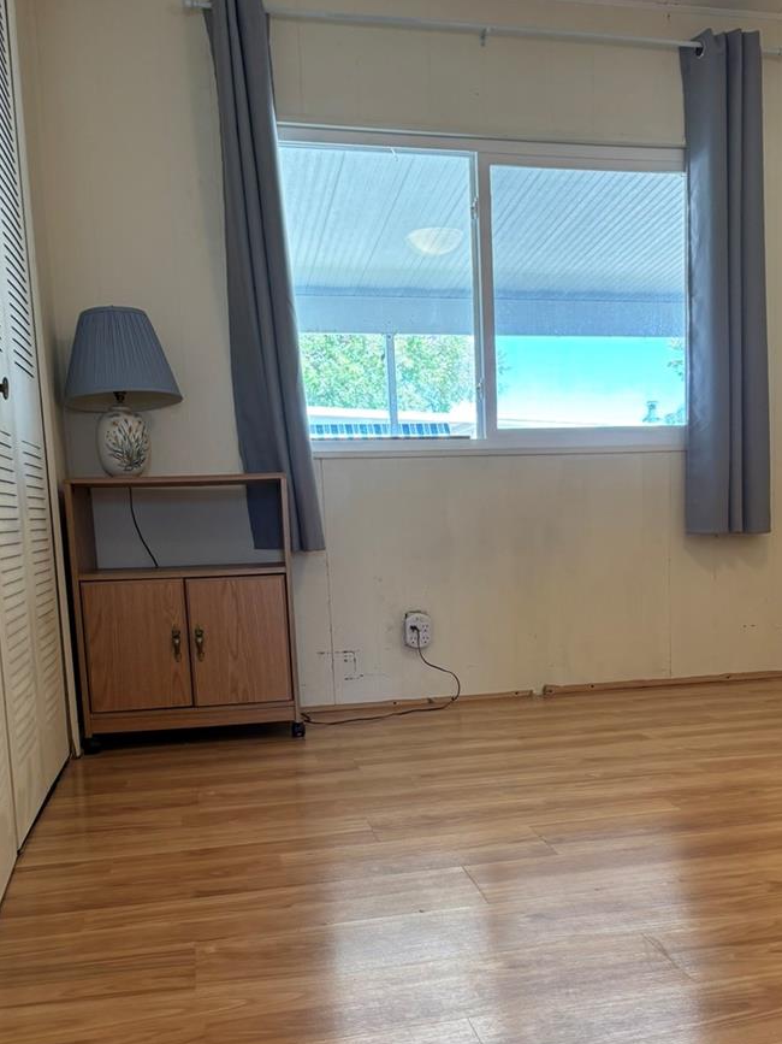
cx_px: 481
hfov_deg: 39.4
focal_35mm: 36
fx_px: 1085
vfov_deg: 50.8
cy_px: 662
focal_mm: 5.96
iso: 100
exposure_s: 1/60
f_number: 1.6
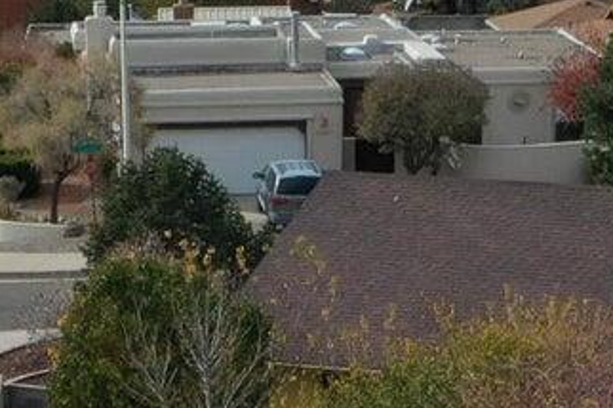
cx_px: 209
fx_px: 3555
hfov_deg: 9.8
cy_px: 1159
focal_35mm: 209
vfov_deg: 6.1
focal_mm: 10.26
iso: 100
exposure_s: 1/400
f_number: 7.1
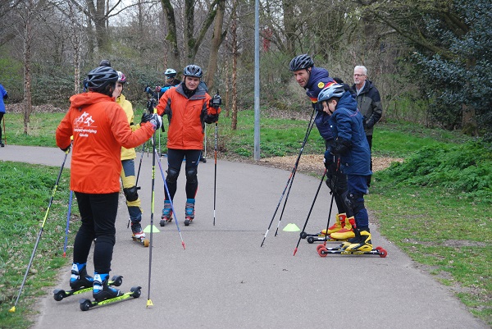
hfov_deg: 18.9
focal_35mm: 108
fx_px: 1477
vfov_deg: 12.7
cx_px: 246
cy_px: 164
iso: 720
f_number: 5.3
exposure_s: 1/500
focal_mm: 72
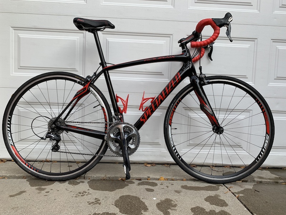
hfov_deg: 67.3
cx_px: 143
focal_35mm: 26
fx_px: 215
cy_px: 108
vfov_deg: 53.1
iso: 25
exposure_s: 1/437
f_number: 1.8
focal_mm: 4.25
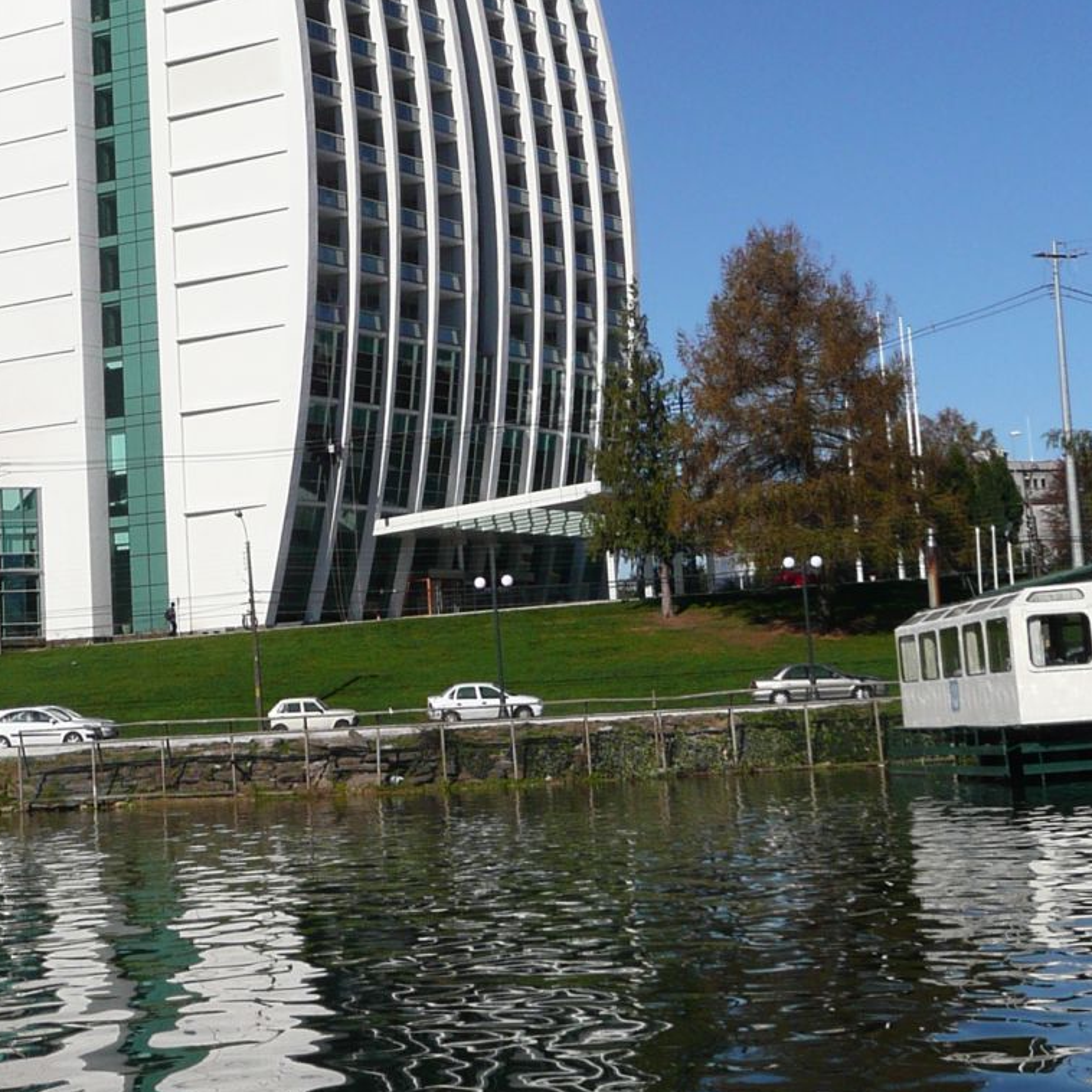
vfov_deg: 22.2
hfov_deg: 22.3
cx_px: 313
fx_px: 2748
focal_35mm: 77
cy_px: 248
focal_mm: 5.8
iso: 100
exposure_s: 1/320
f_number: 9
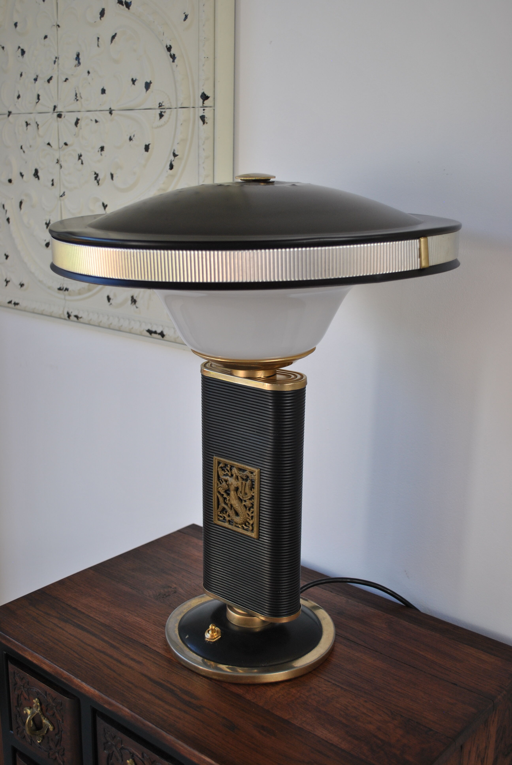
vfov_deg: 46.3
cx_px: 256
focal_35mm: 42
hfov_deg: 32.0
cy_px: 382
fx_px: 893
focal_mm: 28
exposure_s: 1/100
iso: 200
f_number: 5
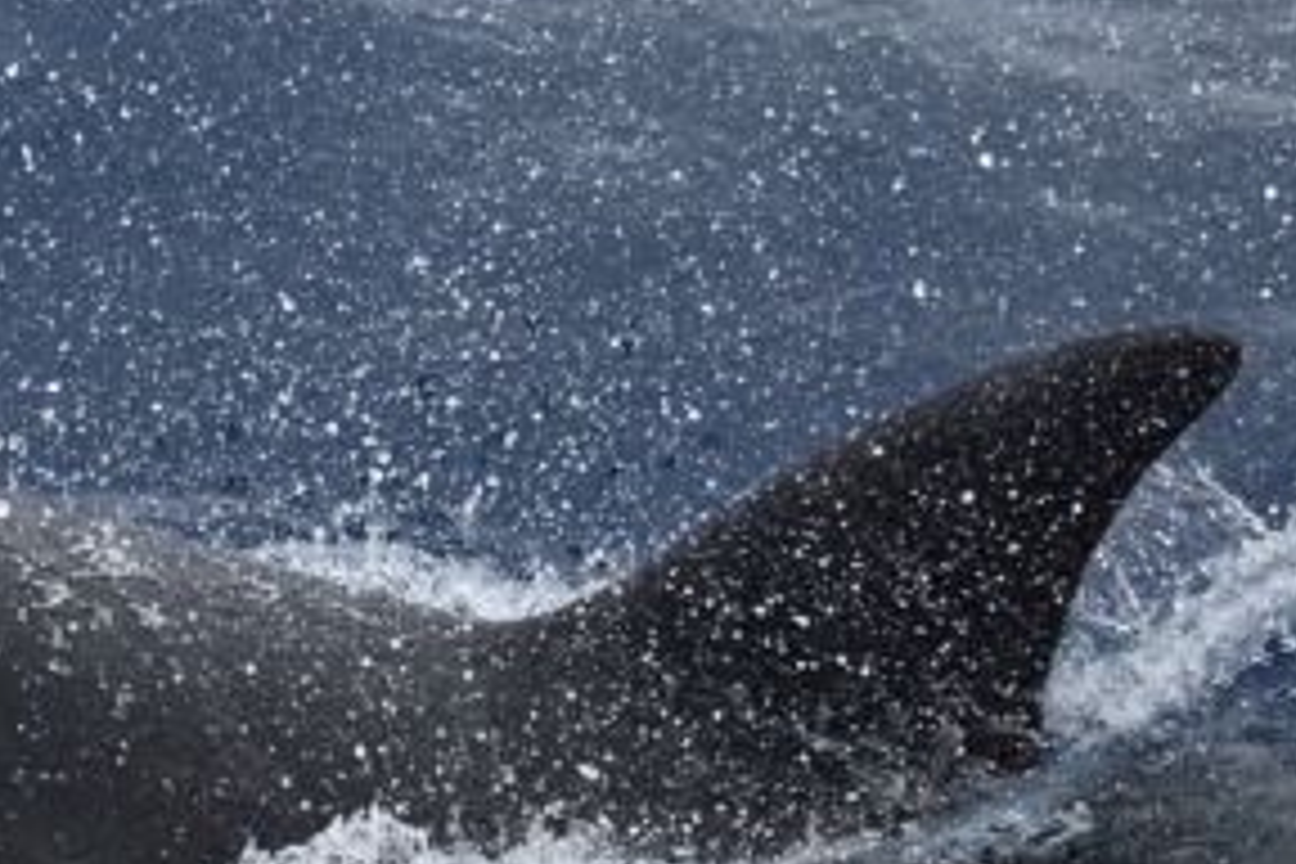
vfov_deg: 2.8
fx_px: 17495
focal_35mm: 486
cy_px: 574
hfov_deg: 4.2
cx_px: -378
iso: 2200
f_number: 5.3
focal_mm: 175
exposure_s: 1/8000
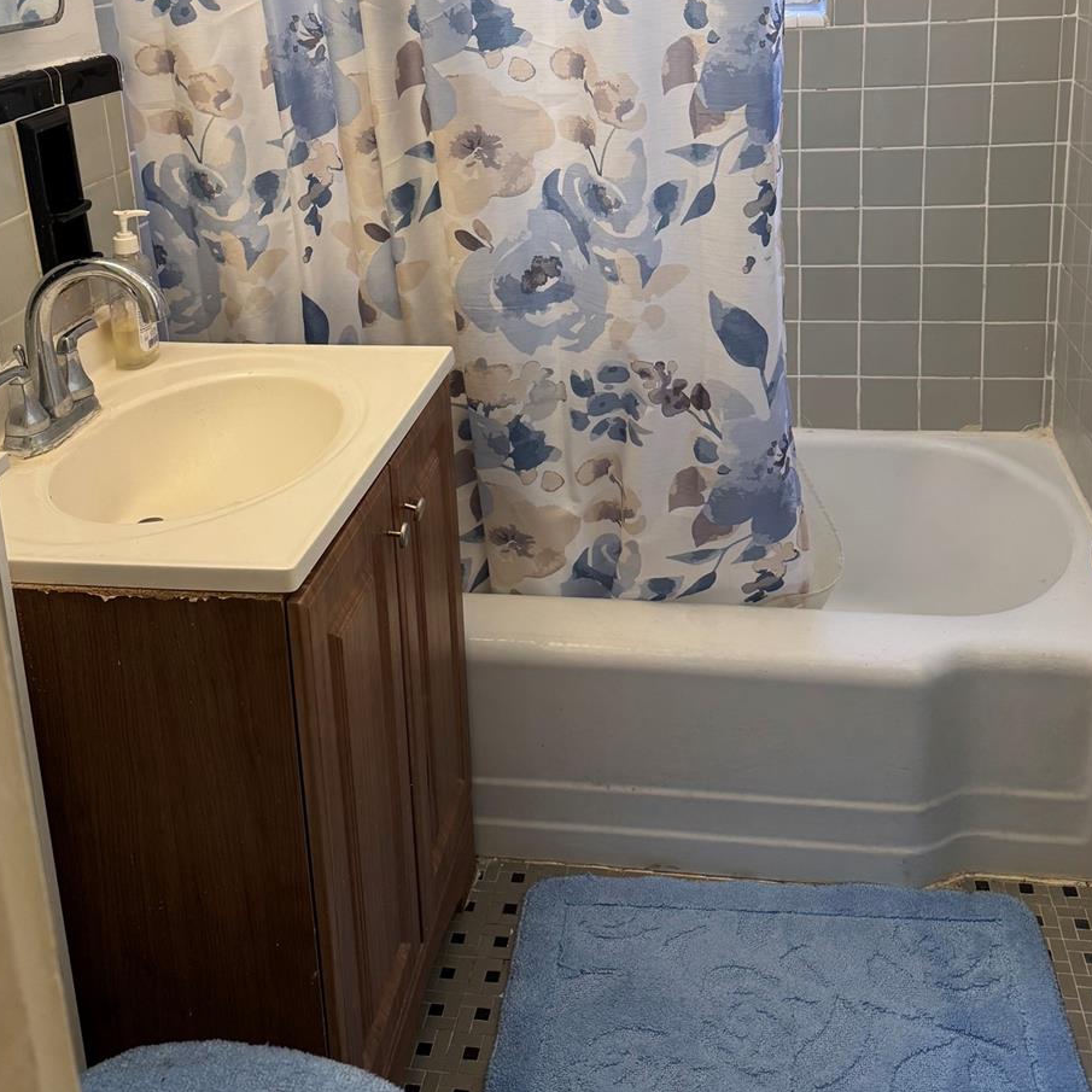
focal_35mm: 36
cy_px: 274
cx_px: 565
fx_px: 1285
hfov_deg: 46.0
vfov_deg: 44.5
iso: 160
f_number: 1.78
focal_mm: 6.76
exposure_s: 1/120
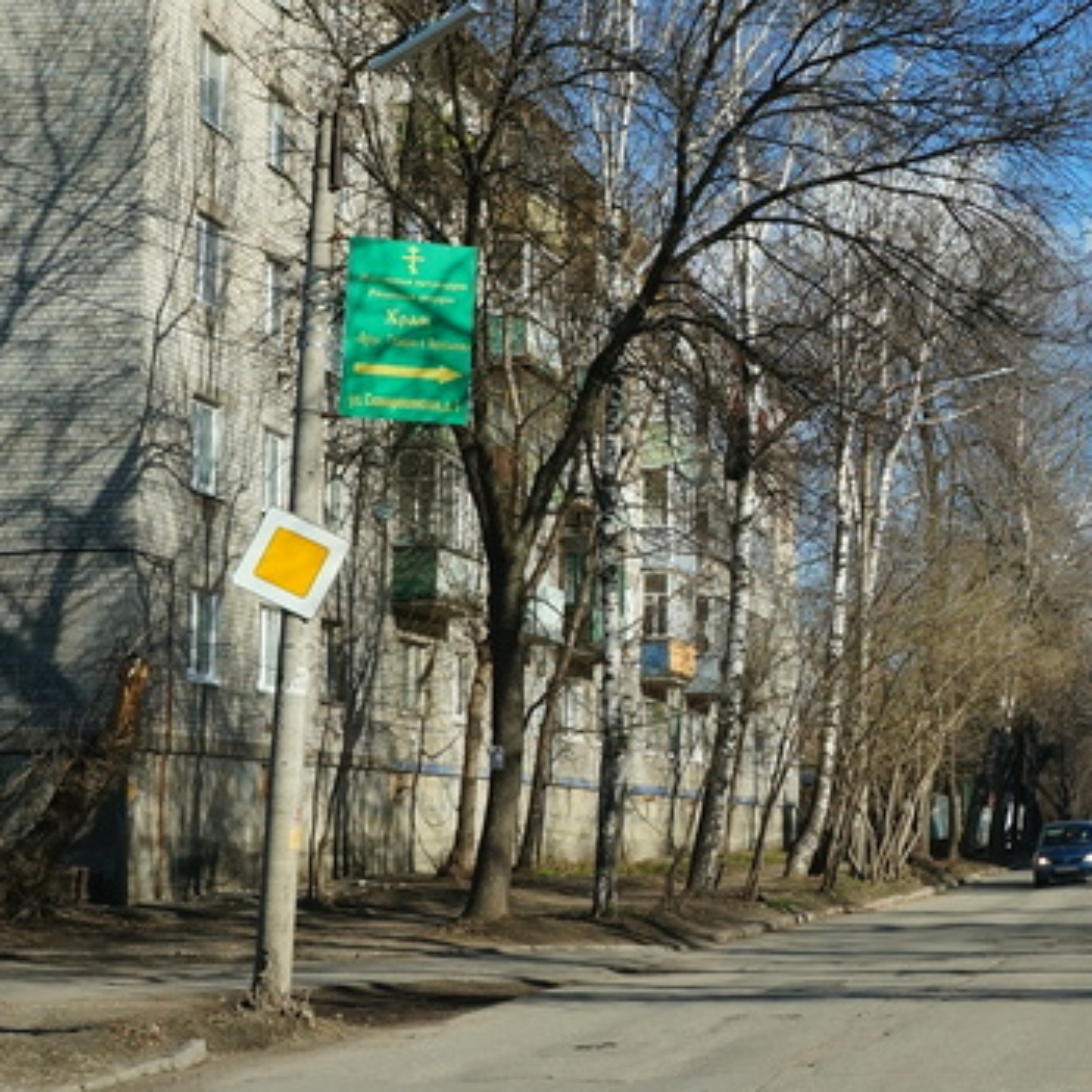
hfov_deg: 24.6
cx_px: 986
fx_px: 2427
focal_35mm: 68
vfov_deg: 25.3
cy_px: 485
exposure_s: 1/800
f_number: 8
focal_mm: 22
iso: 400
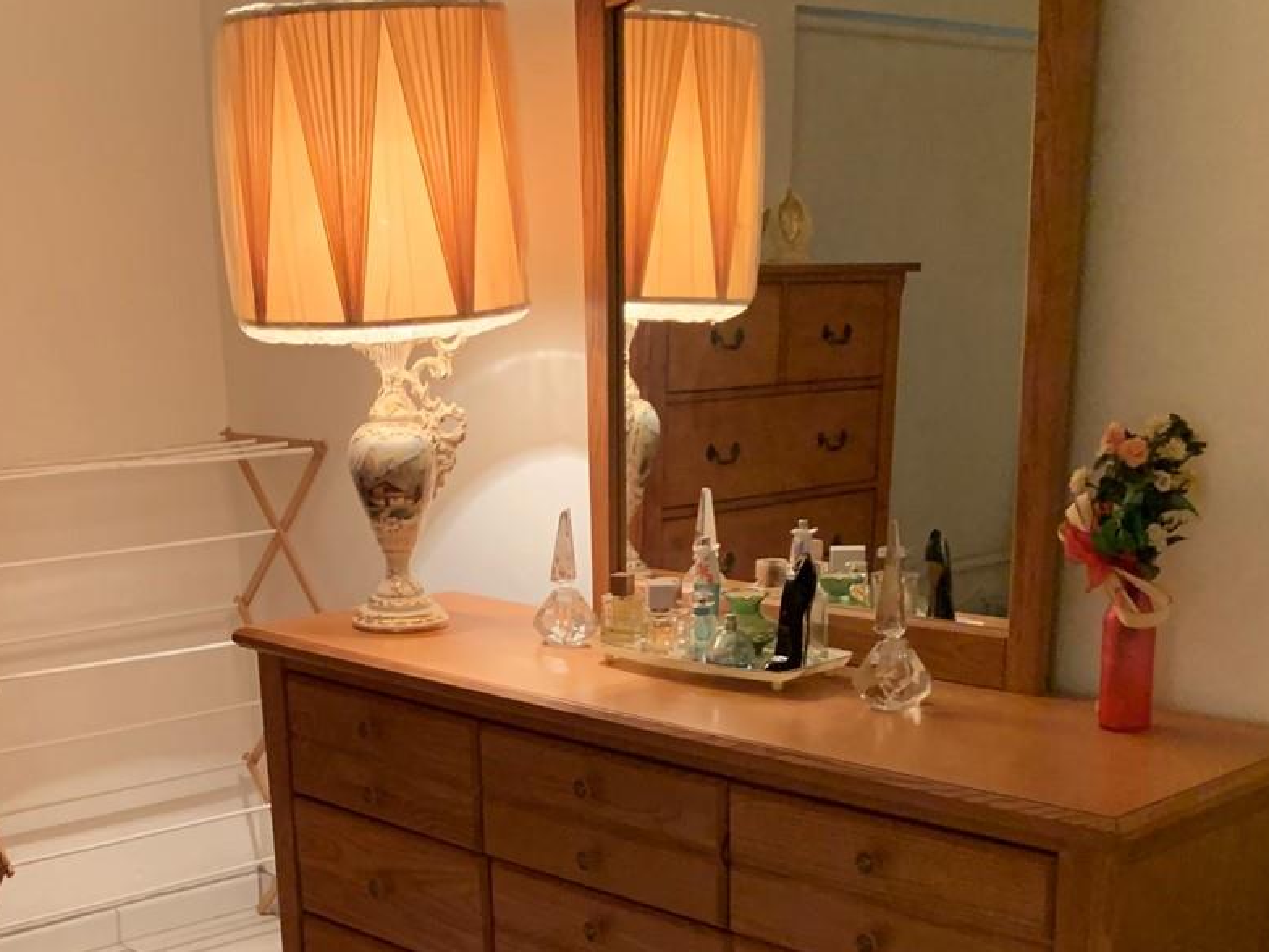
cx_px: 508
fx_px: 1943
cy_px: 865
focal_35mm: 53
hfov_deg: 36.0
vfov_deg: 26.6
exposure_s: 1/30
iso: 500
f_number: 1.8
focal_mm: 4.25
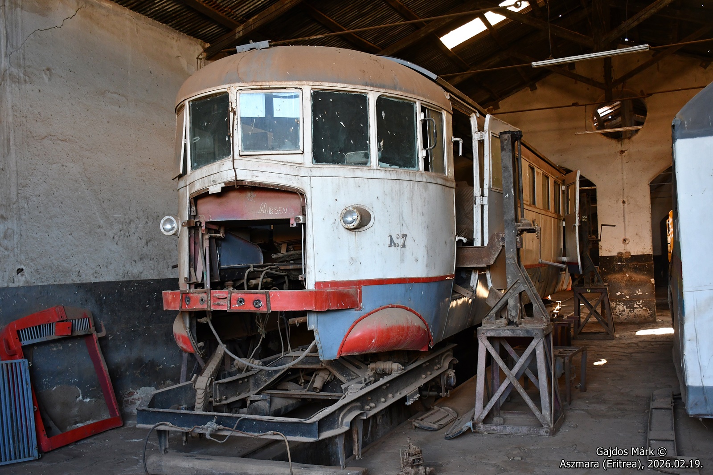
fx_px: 713
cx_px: 356
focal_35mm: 36
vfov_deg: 36.9
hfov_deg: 53.1
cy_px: 238
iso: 1100
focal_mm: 24
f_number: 3.8
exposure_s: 1/125
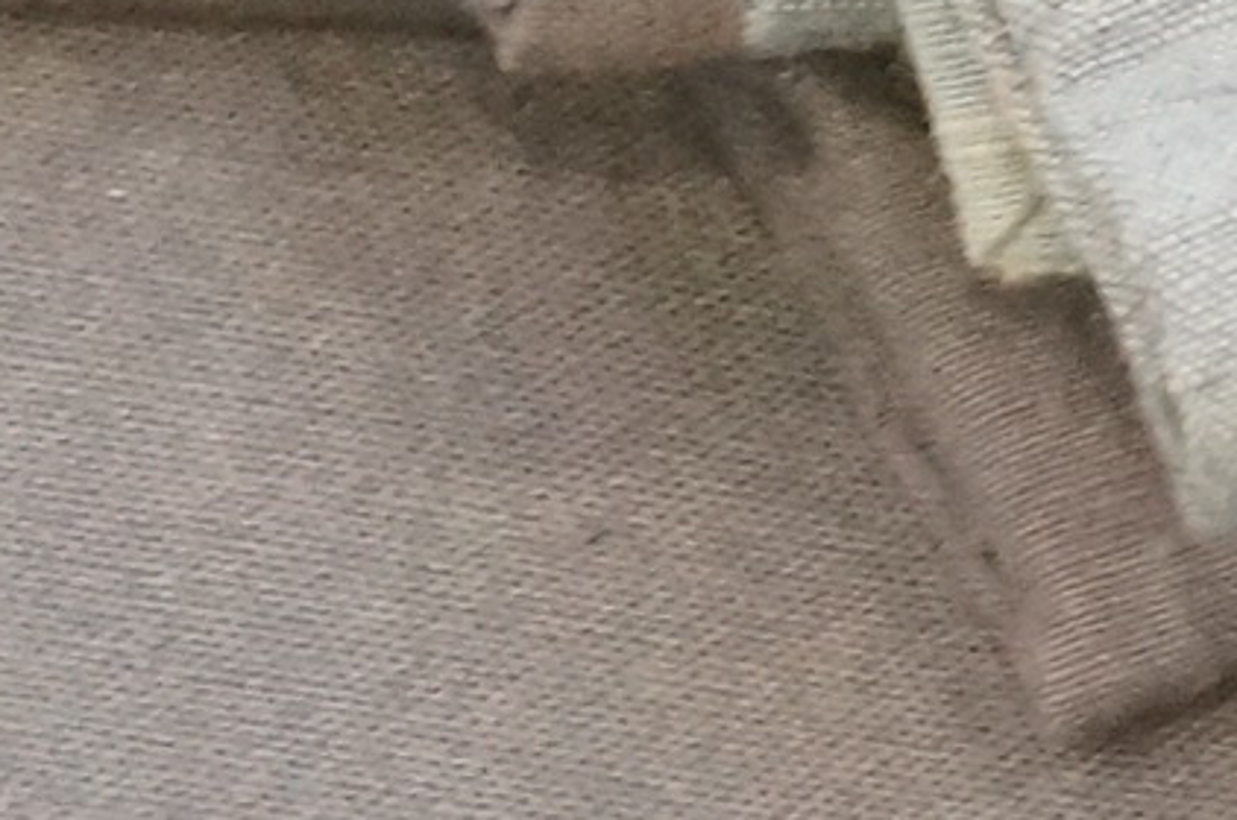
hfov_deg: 5.7
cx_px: 2761
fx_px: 11939
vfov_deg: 3.8
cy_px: -1458
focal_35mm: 348
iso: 3200
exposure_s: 1/10
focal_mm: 40
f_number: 5
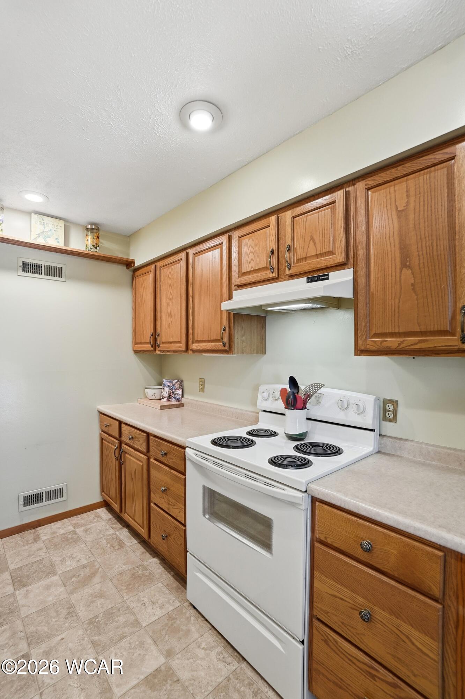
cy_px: 350
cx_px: 232
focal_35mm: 15
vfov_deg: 100.4
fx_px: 291
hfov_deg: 77.3
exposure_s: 1/200
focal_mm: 10
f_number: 4.5
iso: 100
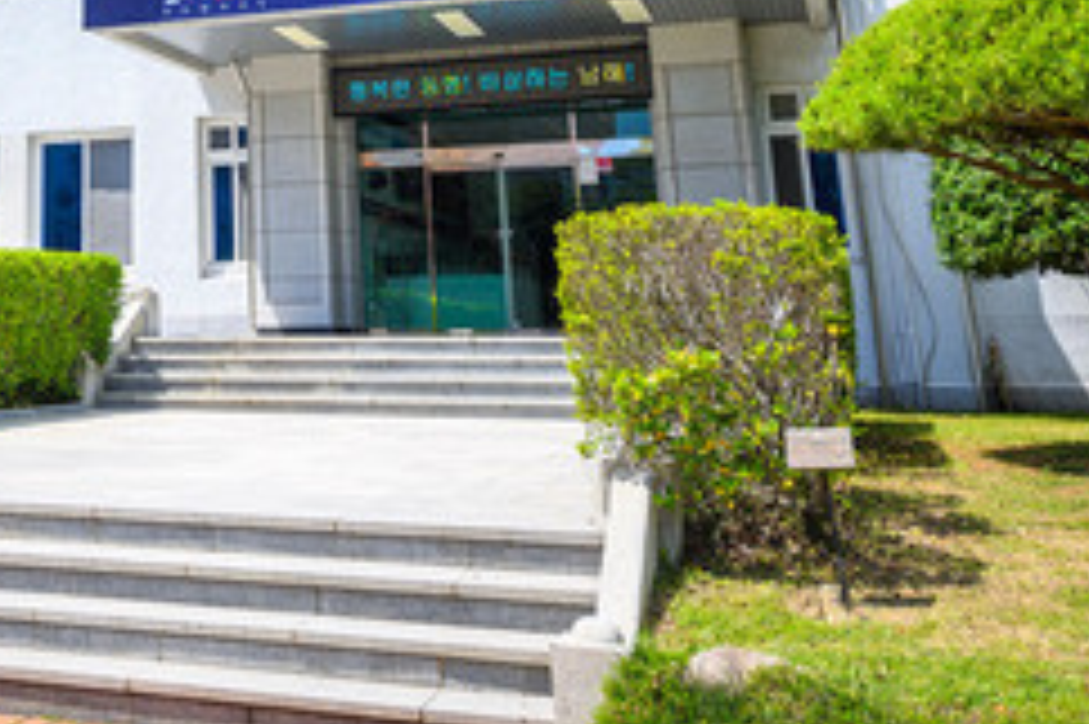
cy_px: -92
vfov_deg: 25.7
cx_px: 122
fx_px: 1451
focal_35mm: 48
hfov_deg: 38.5
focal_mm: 20
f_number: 5.6
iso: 100
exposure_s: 1/400
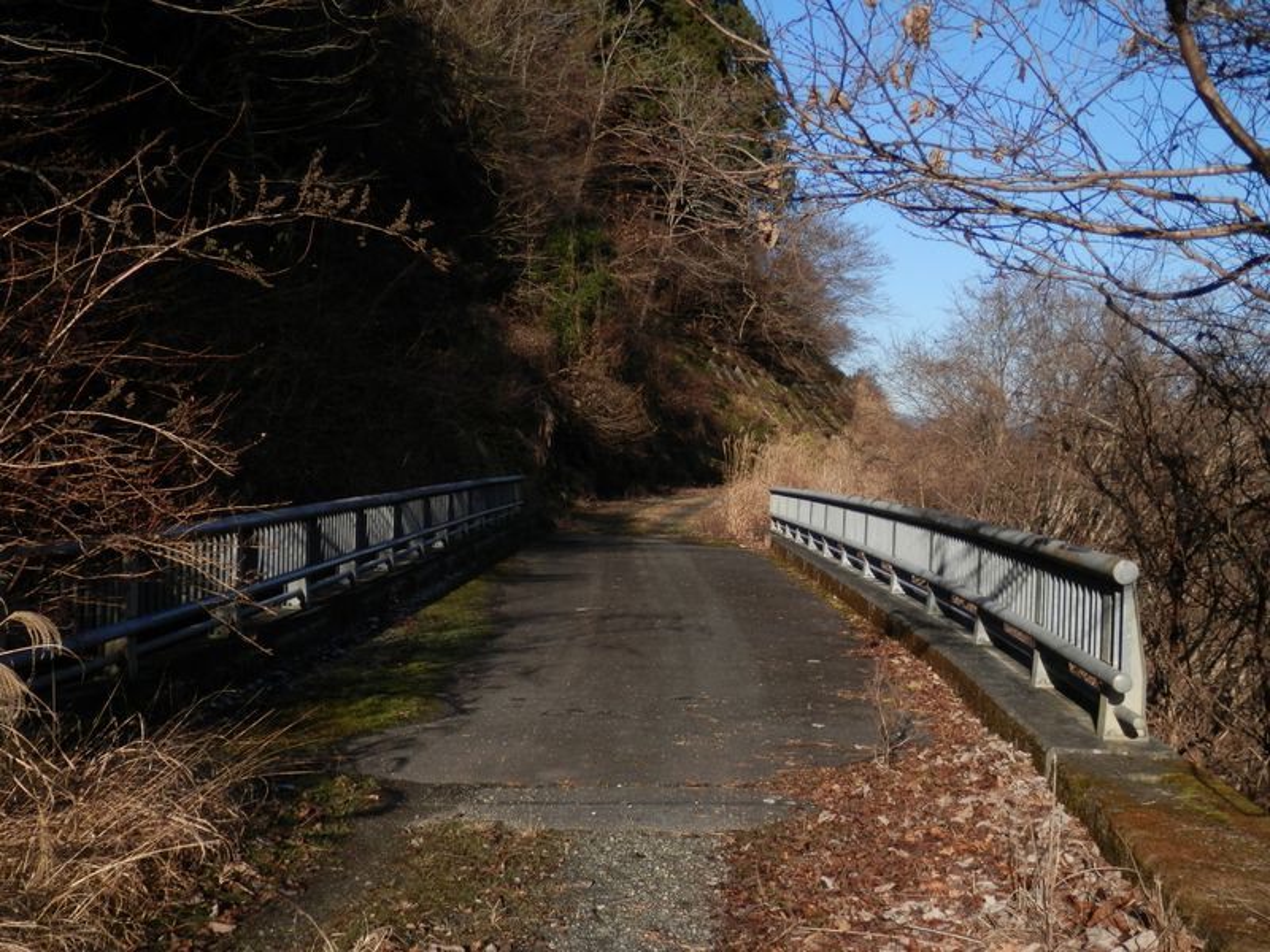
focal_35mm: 40
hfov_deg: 46.8
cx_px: 635
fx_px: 1468
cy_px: 476
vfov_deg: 36.0
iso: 100
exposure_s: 1/125
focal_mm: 7.3
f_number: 10.4
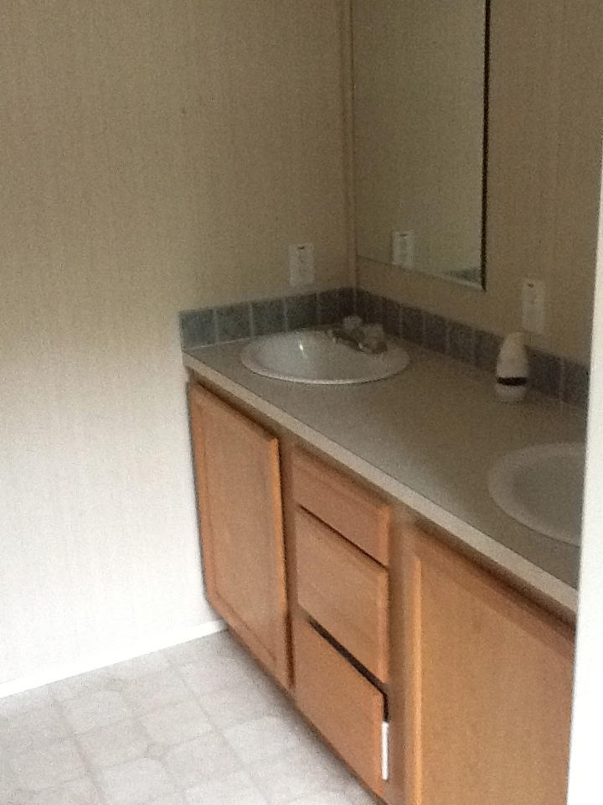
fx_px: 1022
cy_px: 402
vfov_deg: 42.9
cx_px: 302
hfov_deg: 32.9
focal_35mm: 44
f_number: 2.4
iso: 320
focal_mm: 2.03
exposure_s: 1/20
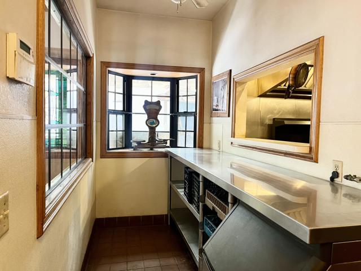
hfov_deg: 67.3
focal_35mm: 26
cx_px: 180
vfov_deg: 53.1
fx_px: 271
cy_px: 136
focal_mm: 5.1
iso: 250
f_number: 1.6
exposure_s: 1/60
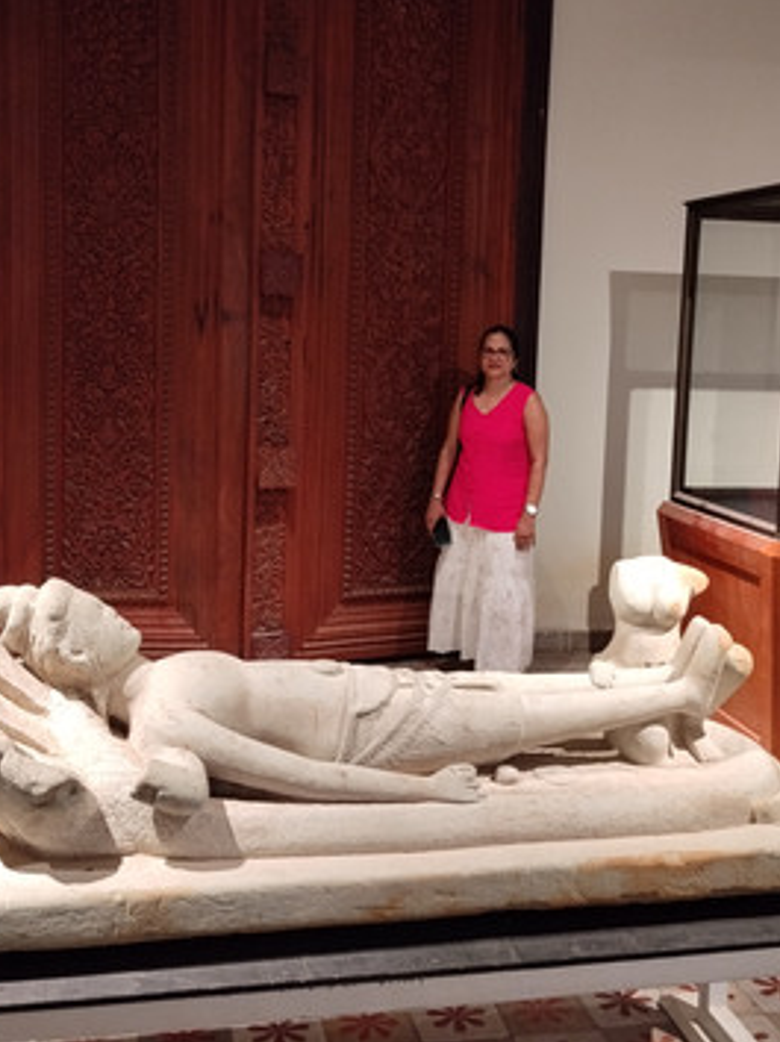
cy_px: 444
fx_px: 1233
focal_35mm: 41
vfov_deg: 45.7
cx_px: 390
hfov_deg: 35.1
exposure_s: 1/25
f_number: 1.8
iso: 250
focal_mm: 4.22
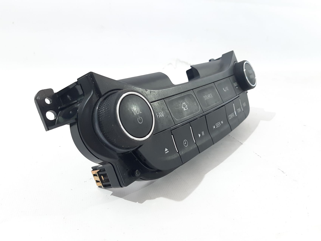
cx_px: 160
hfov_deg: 65.3
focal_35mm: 27
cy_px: 120
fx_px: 250
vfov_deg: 51.3
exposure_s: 1/50
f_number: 1.7
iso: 125
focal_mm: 3.93
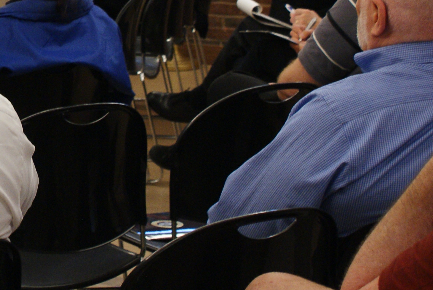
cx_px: -130
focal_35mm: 156
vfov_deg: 8.7
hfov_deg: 12.7
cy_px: -8
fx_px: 1885
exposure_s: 1/40
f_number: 5.6
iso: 400
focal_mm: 35
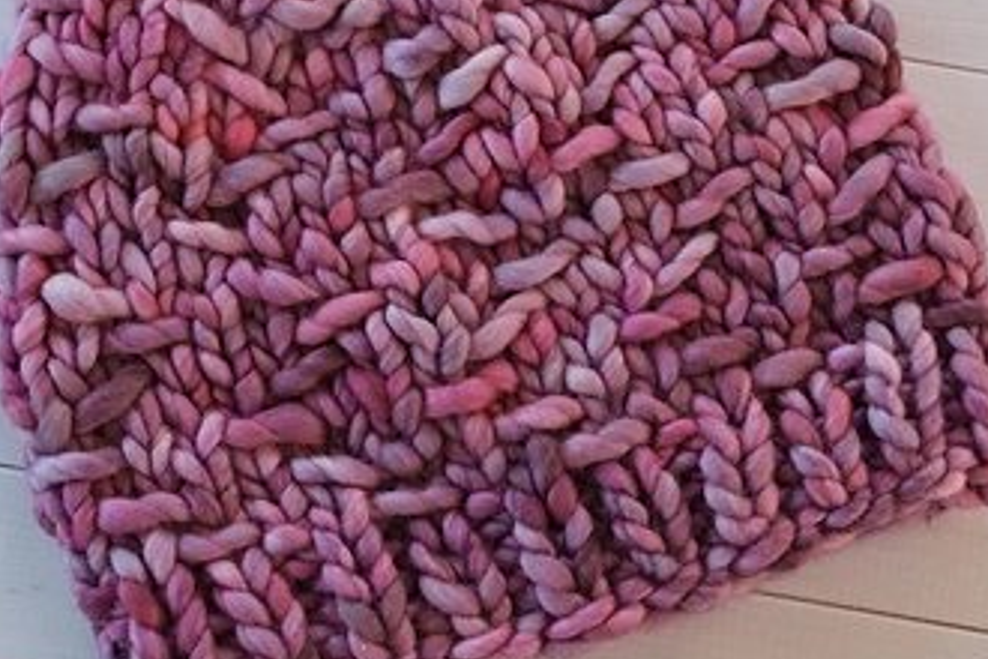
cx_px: 518
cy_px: 268
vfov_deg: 21.2
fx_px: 1756
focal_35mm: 64
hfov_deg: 31.4
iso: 1600
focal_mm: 22.3
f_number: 4
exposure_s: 1/100
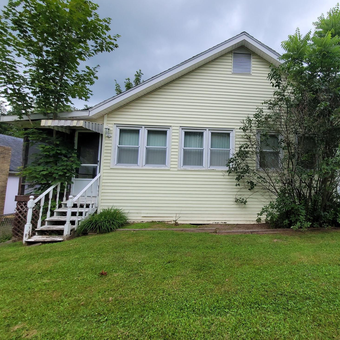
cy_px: 167
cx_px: 227
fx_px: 178
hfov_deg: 84.4
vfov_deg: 87.4
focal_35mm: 16
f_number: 2.2
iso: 50
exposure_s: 1/750
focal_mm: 2.2
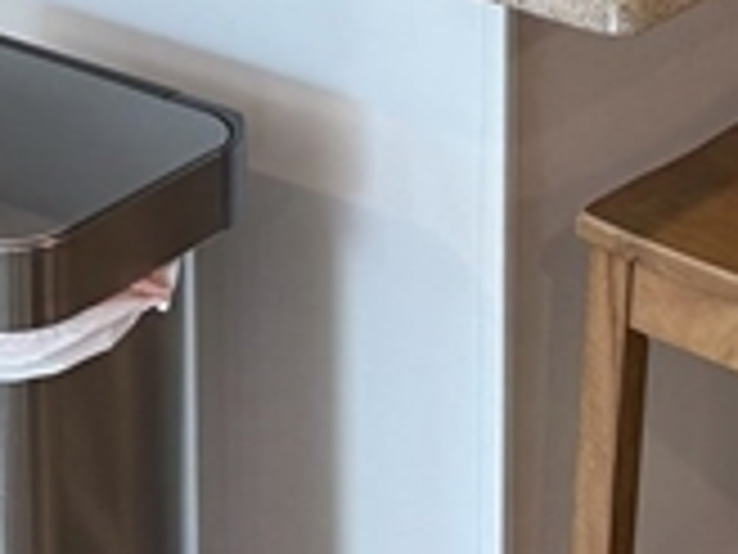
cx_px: 306
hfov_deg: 13.2
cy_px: -635
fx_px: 3198
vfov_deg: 9.2
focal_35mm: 150
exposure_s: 1/120
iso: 160
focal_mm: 6.76
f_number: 1.78
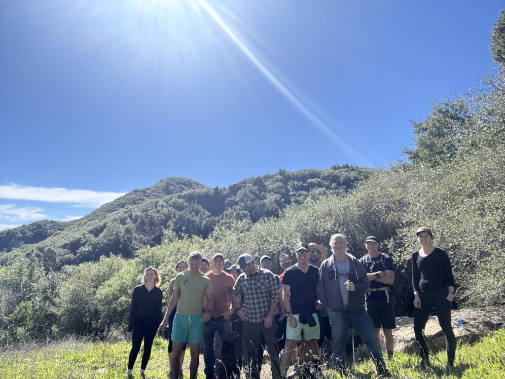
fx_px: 336
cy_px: 190
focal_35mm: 23
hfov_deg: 73.9
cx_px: 252
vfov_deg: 58.9
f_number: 1.9
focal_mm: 2.69
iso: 25
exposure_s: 1/429
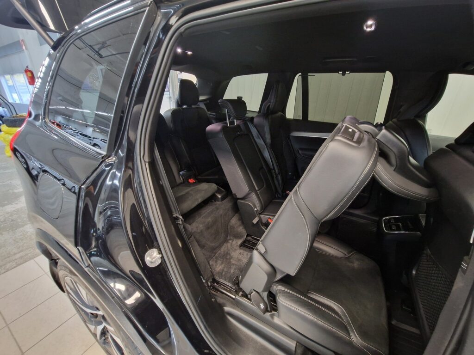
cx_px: 237
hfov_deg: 106.2
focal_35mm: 13
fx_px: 178
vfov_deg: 89.9
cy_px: 178
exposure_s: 1/33
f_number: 2.2
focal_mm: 2.2
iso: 800
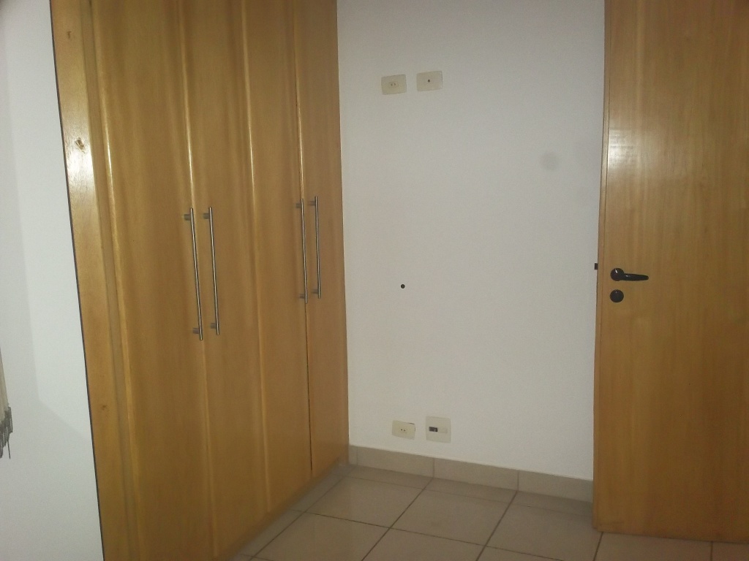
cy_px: 280
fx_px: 822
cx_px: 374
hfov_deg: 49.0
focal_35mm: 38
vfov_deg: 37.7
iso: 360
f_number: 4.5
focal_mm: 6.3
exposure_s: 1/60
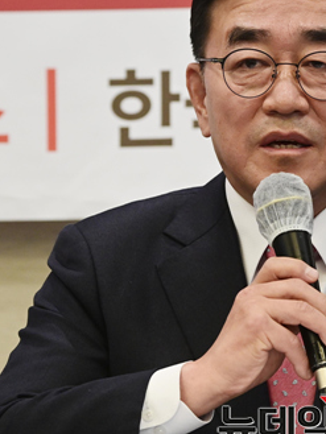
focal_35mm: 327
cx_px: 292
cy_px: 192
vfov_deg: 6.1
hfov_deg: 4.5
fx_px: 4103
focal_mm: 175
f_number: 5.6
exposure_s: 1/200
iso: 3200
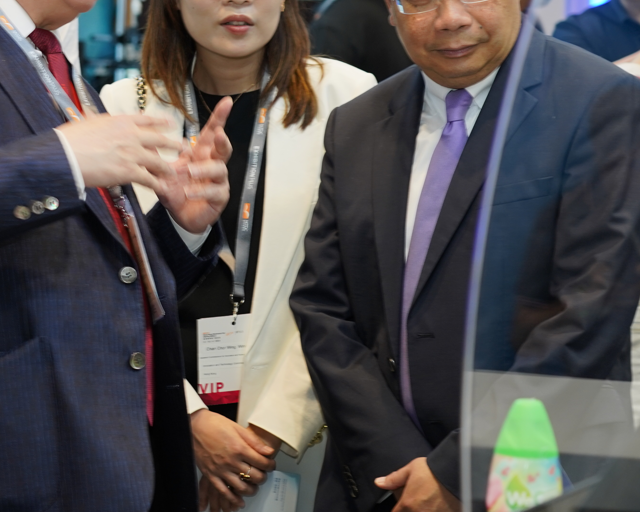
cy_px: 198
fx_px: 2633
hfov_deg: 13.8
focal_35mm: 139
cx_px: 138
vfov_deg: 11.1
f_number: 4
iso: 320
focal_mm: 66
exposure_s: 1/80
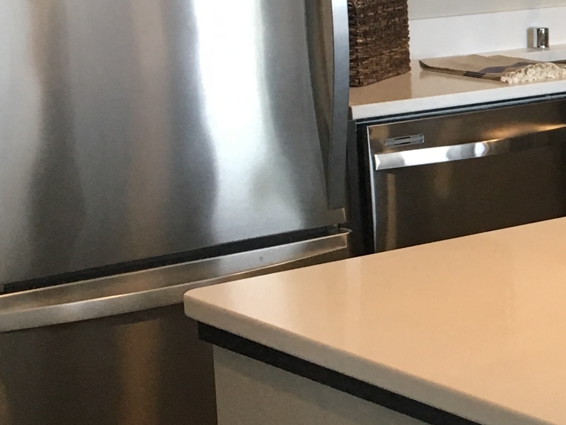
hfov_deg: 15.9
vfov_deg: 13.3
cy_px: 126
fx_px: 1815
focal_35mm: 111
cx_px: 908
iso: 40
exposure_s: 1/30
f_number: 2.2
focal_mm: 4.15
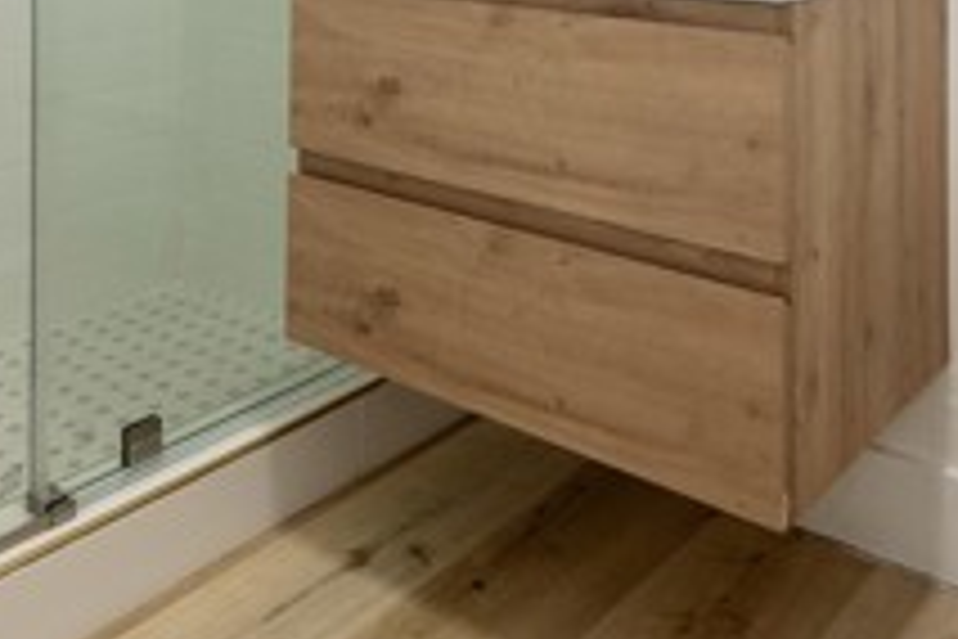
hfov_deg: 46.3
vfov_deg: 27.9
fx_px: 1118
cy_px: -128
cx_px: 544
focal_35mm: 42
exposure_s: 1/125
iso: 720
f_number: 5.6
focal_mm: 14
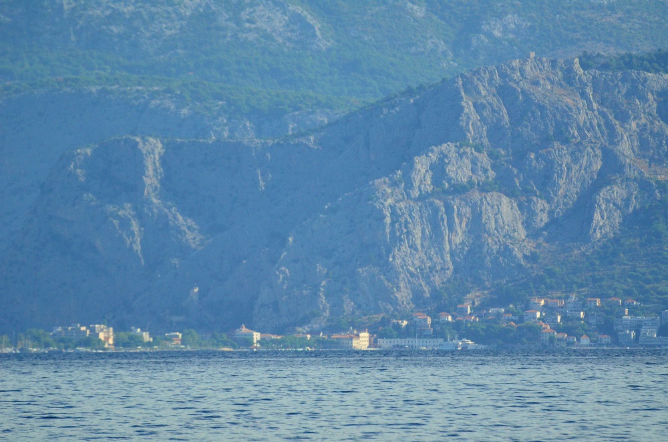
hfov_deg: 4.6
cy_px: 221
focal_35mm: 450
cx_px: 334
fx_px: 8331
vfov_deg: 3.0
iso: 2000
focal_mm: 300
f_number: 5.6
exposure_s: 1/8000
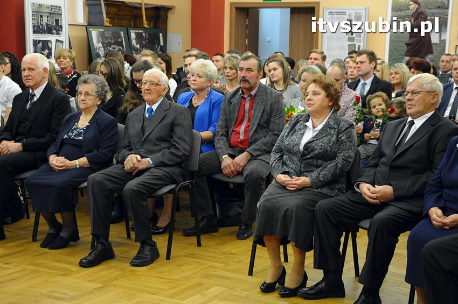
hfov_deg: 31.9
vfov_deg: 21.5
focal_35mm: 63
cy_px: 152
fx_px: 801
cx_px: 229
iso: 2500
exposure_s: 1/80
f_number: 5.6
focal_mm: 42
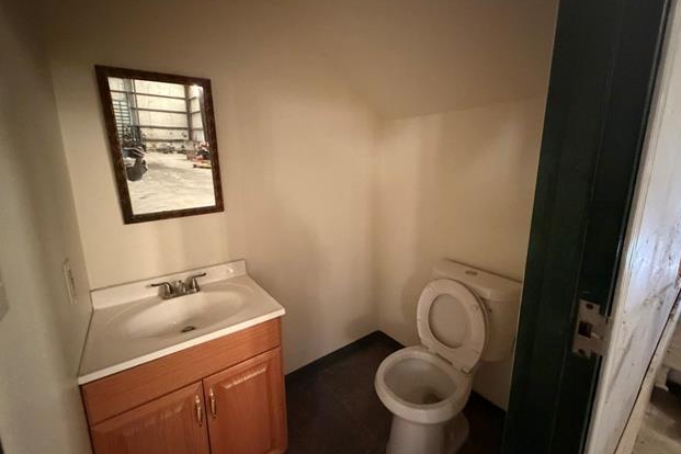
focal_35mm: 15
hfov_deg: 100.4
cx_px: 333
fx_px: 284
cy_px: 217
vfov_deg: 77.3
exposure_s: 1/41
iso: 1250
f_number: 2.2
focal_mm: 2.22
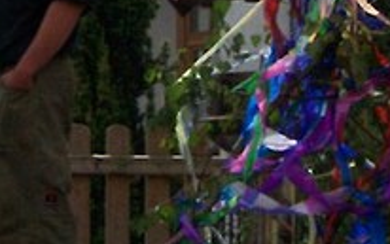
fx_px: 2233
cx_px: 44
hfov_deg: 9.9
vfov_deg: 6.2
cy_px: -100
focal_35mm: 210
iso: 80
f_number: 5.1
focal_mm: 5.6
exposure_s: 1/947
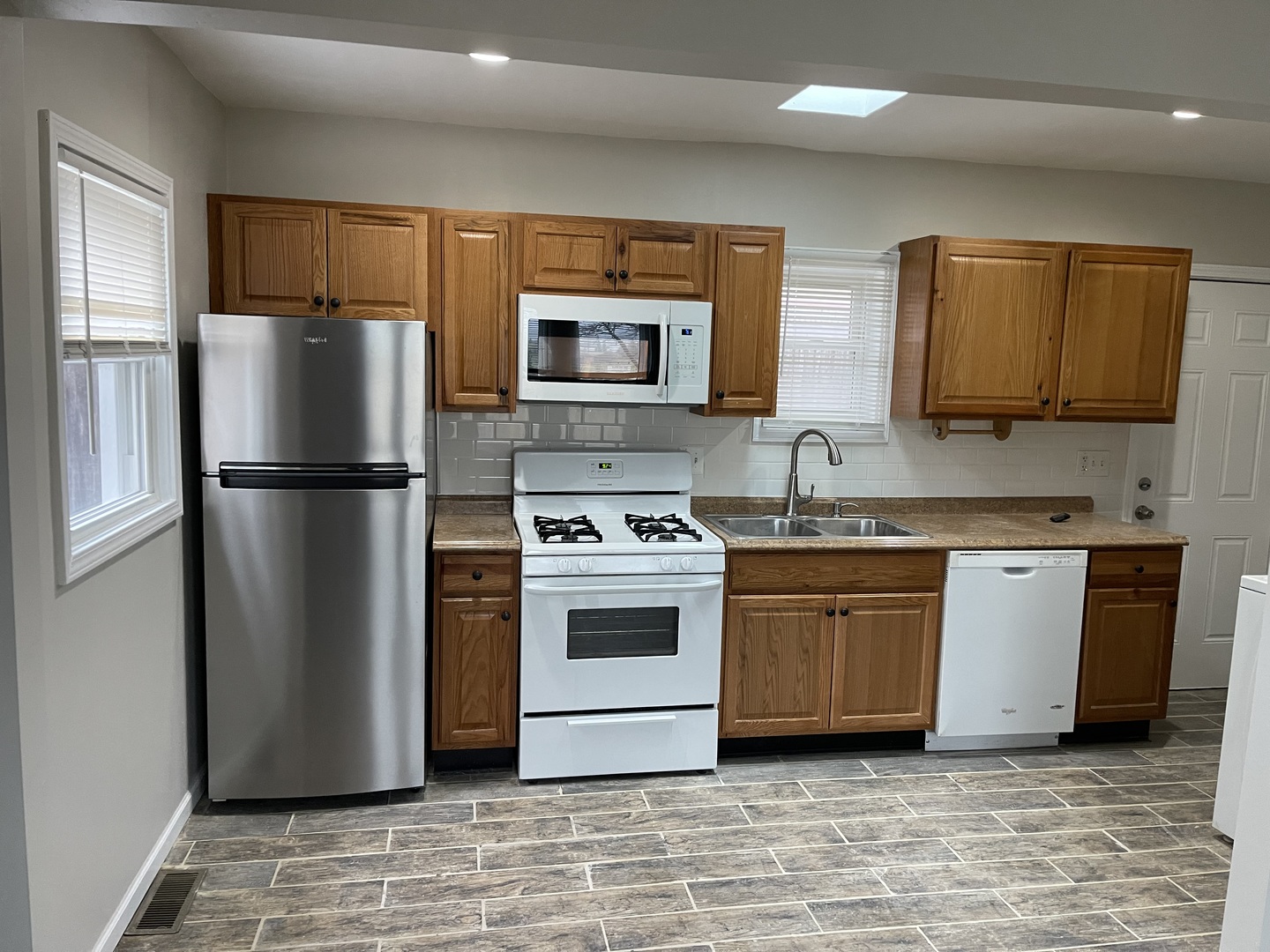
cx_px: 635
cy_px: 476
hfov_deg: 69.4
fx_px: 917
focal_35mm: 25
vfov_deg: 54.9
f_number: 1.6
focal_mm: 5.1
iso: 320
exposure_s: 1/60
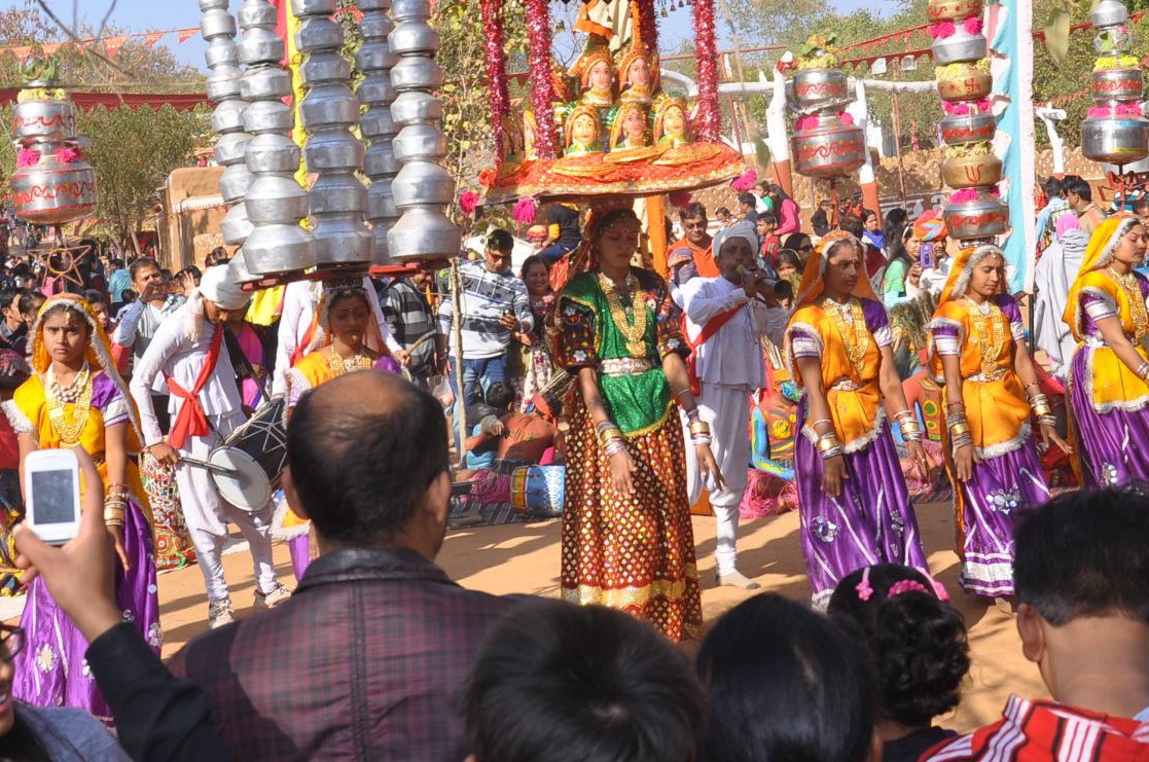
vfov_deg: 21.8
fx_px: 1976
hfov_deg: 32.4
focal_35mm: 62
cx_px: 605
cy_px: 284
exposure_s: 1/320
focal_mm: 24
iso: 200
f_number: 8
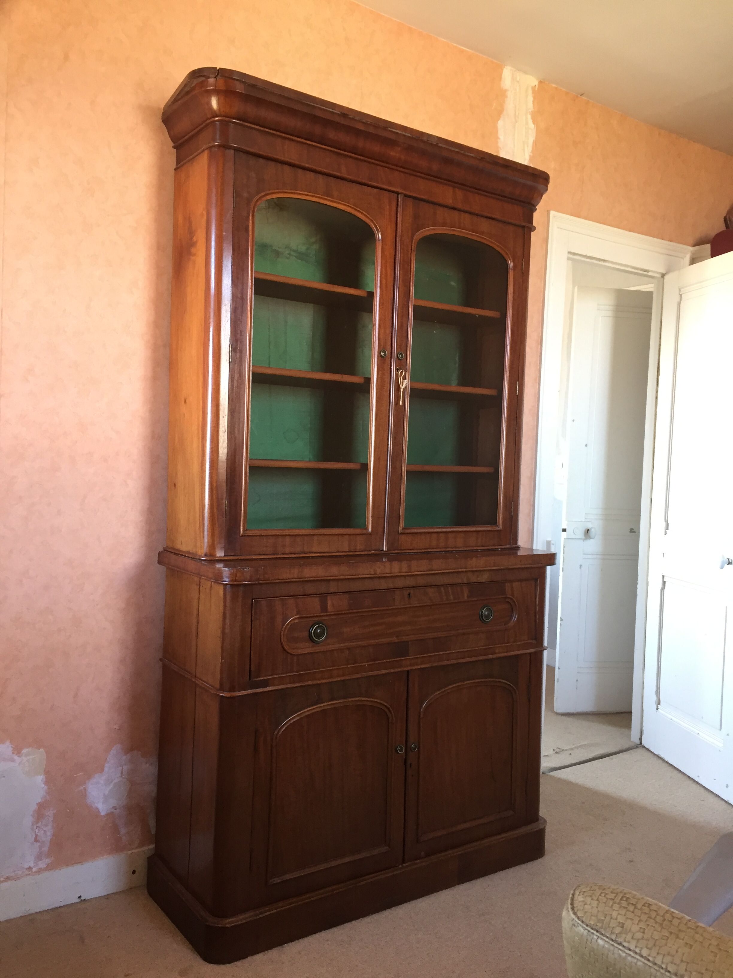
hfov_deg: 48.2
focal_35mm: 29
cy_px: 489
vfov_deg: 61.7
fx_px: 819
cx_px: 366
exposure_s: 1/33
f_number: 2.2
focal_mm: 4.15
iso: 125
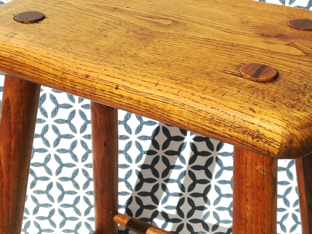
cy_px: 75
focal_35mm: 54
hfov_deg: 35.5
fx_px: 487
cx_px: 168
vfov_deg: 26.8
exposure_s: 1/1075
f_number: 2.2
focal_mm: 3.83
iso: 50
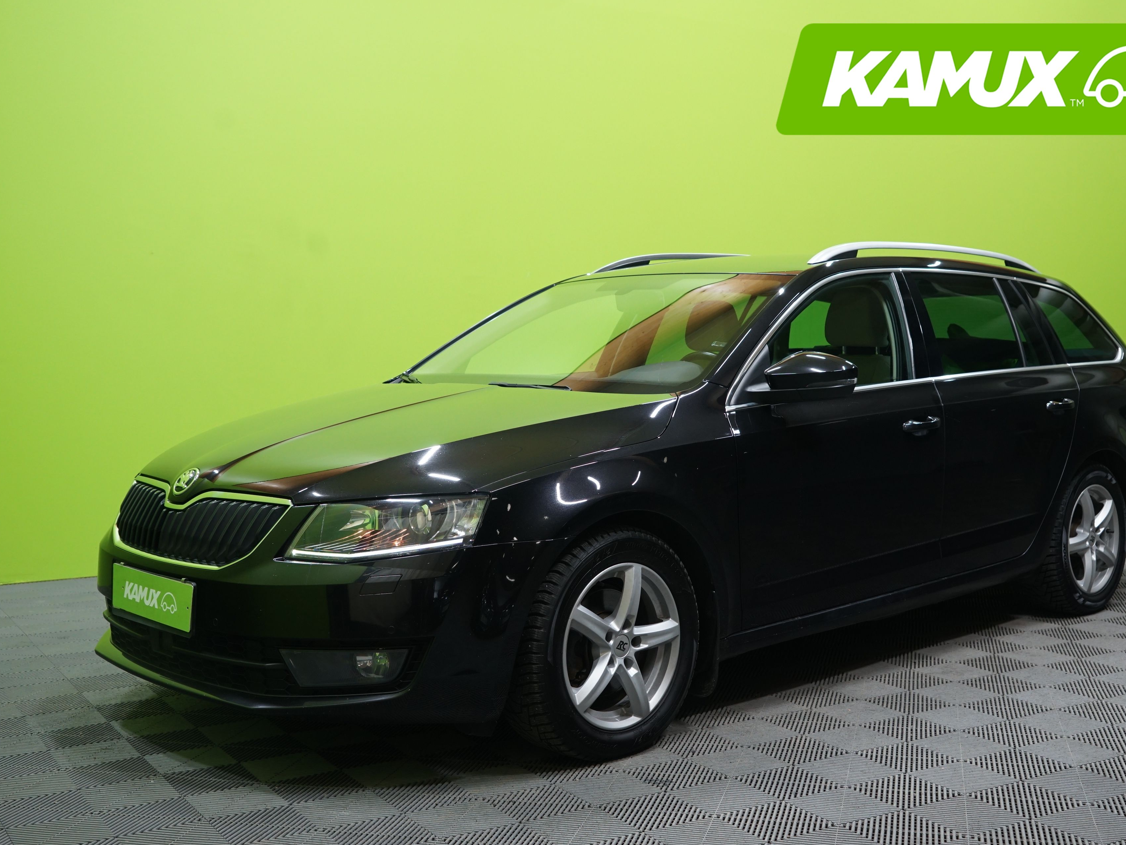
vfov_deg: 35.1
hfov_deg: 45.7
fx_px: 1334
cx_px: 613
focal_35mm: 41
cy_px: 415
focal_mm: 37
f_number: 5
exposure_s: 1/25
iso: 800
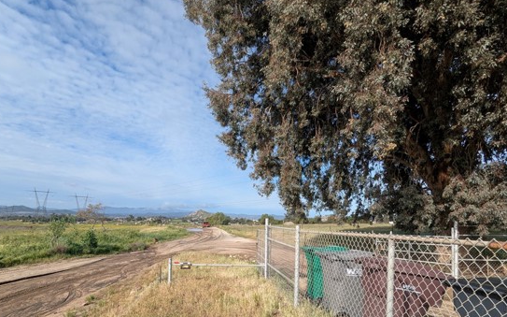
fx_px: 276
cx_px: 225
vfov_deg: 58.2
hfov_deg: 84.8
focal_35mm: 20
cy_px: 214
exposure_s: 1/1403
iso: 54
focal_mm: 2.35
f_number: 2.2
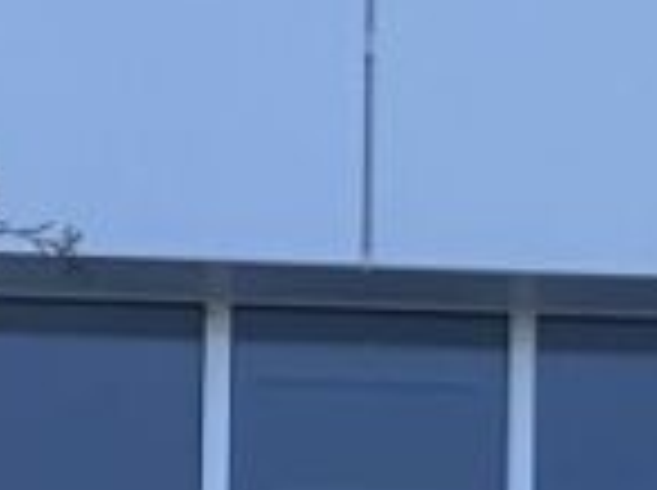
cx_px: 2272
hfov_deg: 3.5
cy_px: 1065
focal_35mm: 541
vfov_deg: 2.7
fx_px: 10251
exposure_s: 1/338
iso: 32
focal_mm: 9
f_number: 2.8
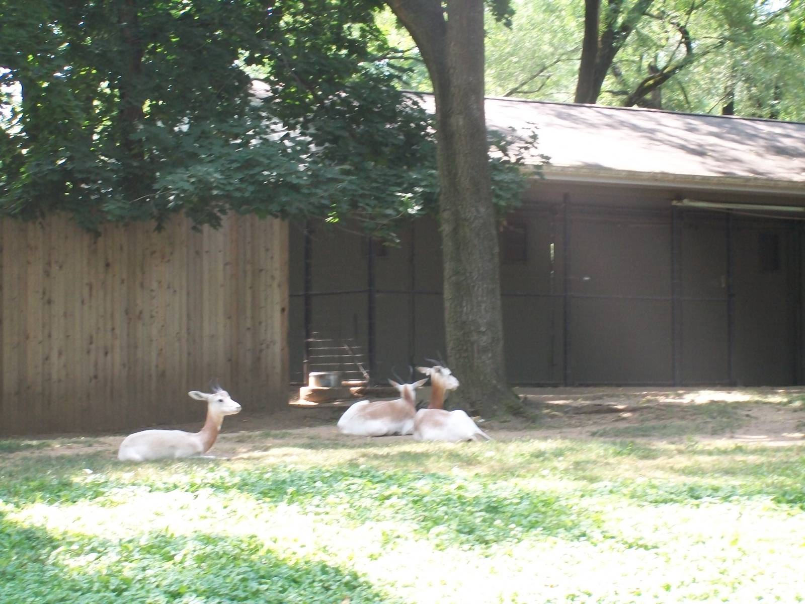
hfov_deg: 18.2
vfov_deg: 13.7
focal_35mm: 108
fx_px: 2512
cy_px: 302
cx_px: 402
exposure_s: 1/60
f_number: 4.8
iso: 149
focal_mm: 18
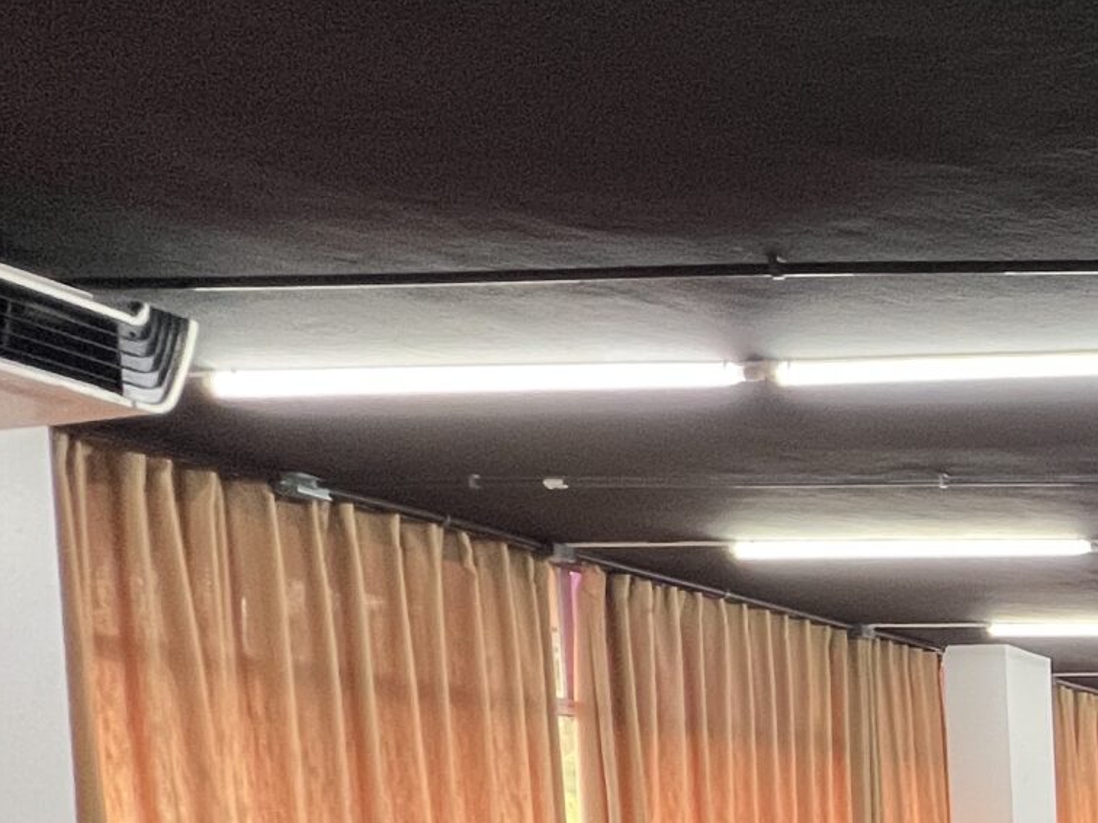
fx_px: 1396
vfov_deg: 28.9
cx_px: 1683
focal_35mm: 44
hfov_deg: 27.6
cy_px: 962
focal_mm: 1.57
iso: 200
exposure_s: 1/60
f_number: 1.8
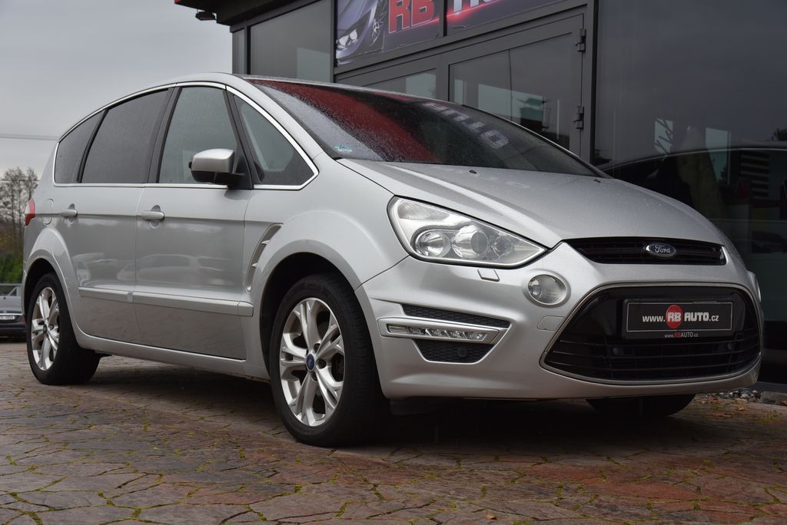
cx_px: 394
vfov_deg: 27.0
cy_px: 262
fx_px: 1094
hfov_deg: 39.6
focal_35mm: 50
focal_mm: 50
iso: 500
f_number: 8
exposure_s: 1/250
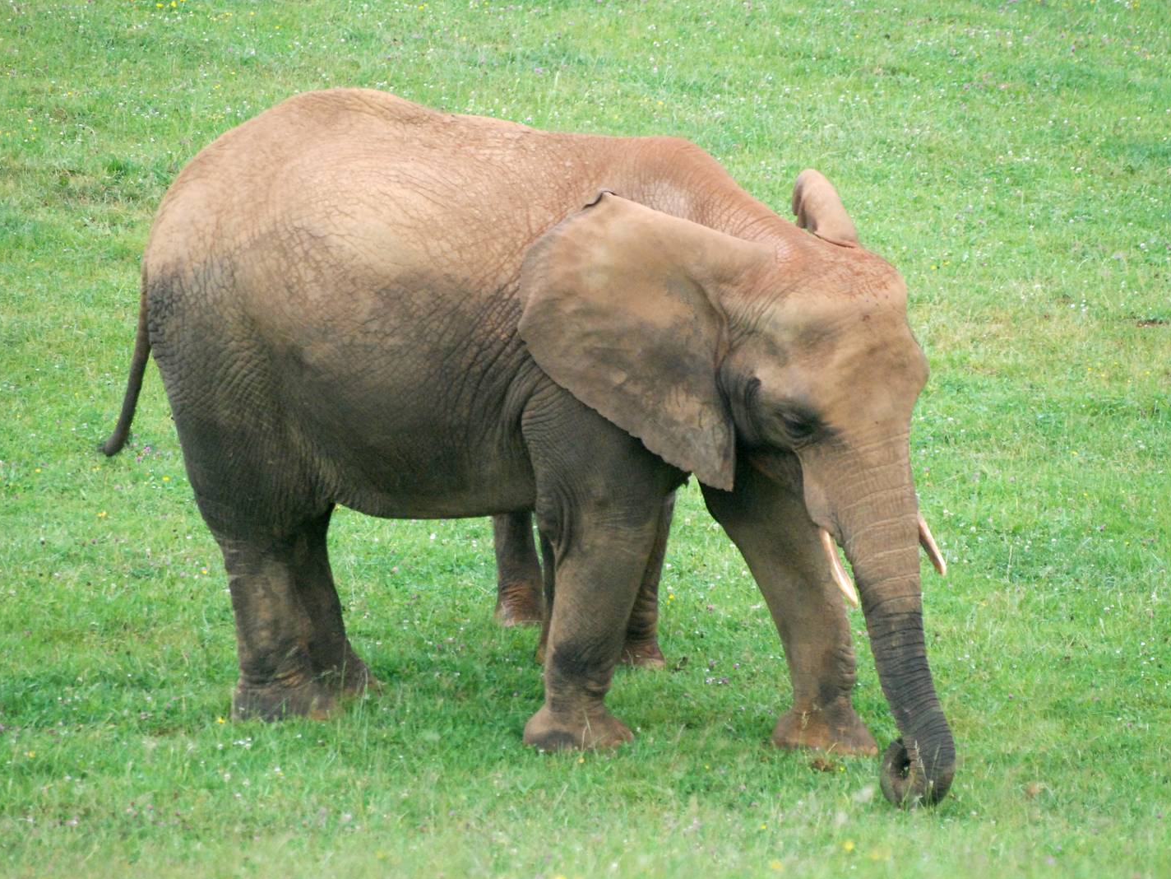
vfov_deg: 4.2
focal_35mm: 357
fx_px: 12077
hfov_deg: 5.6
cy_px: 440
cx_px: 641
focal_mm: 220
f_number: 5.3
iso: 1600
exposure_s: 1/1000
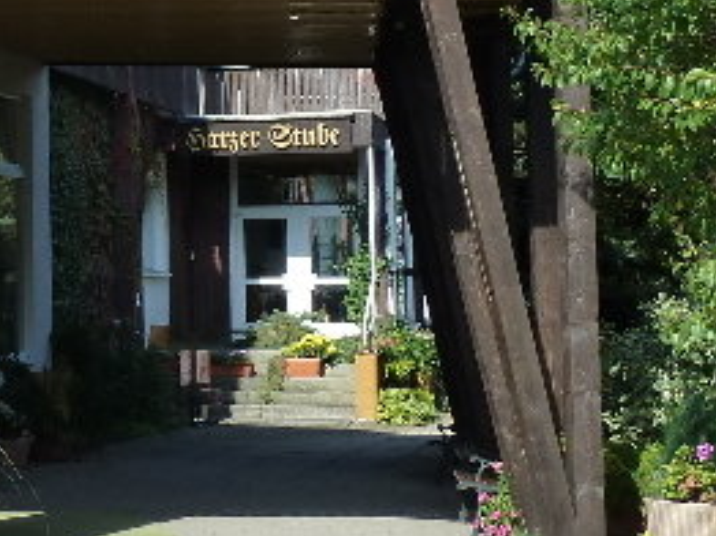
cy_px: 98
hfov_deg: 16.5
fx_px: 2335
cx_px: -199
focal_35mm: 113
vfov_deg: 13.0
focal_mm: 6.1
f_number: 4
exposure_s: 1/250
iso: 125
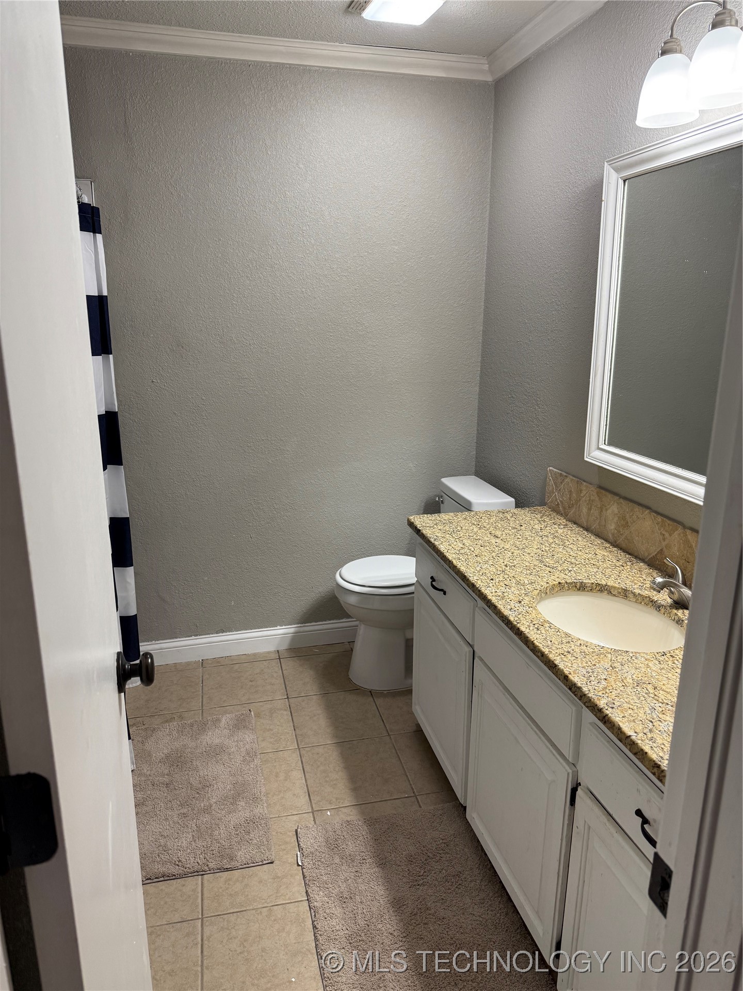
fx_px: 687
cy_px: 496
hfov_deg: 56.8
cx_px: 372
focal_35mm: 24
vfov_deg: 71.6
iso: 200
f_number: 1.78
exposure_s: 1/120
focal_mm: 6.76
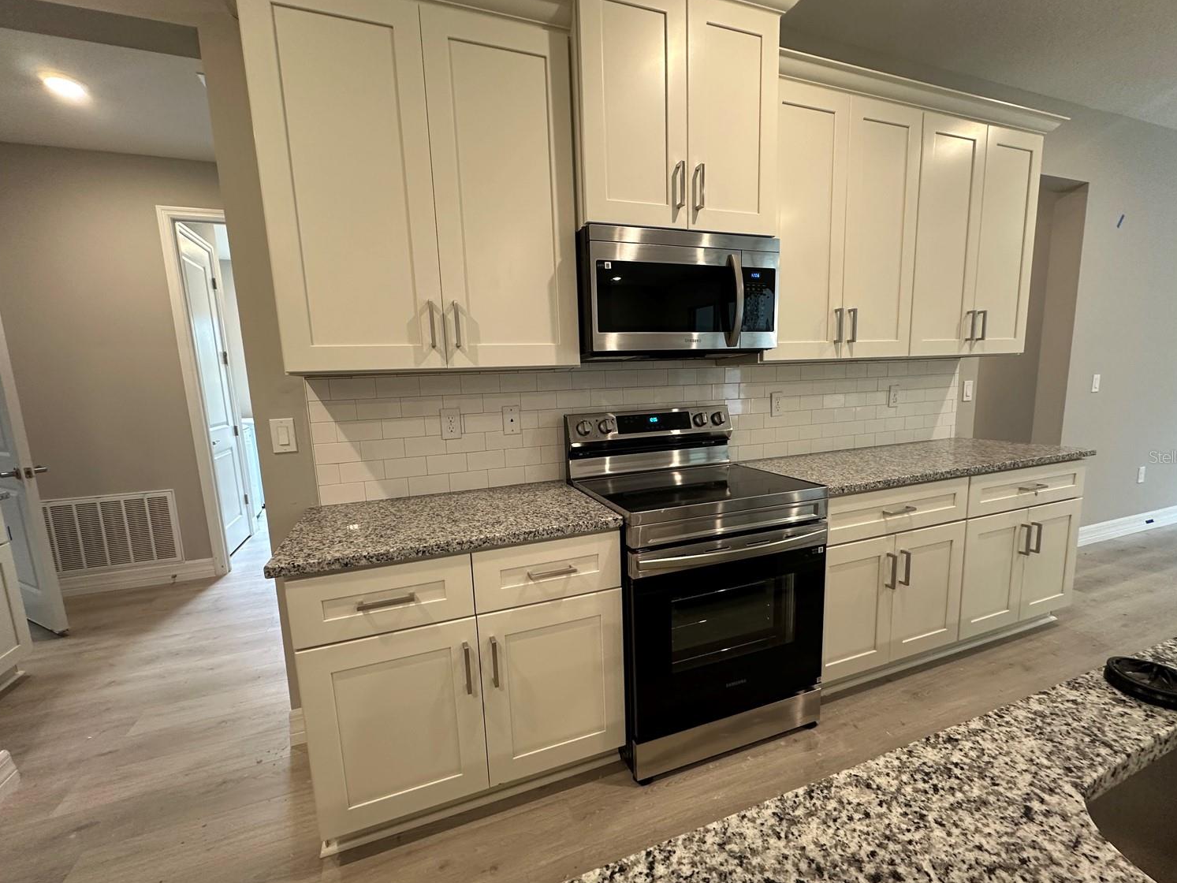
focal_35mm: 15
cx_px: 593
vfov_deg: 81.7
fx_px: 510
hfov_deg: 98.2
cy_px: 456
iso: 200
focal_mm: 2.22
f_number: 2.2
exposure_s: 1/60
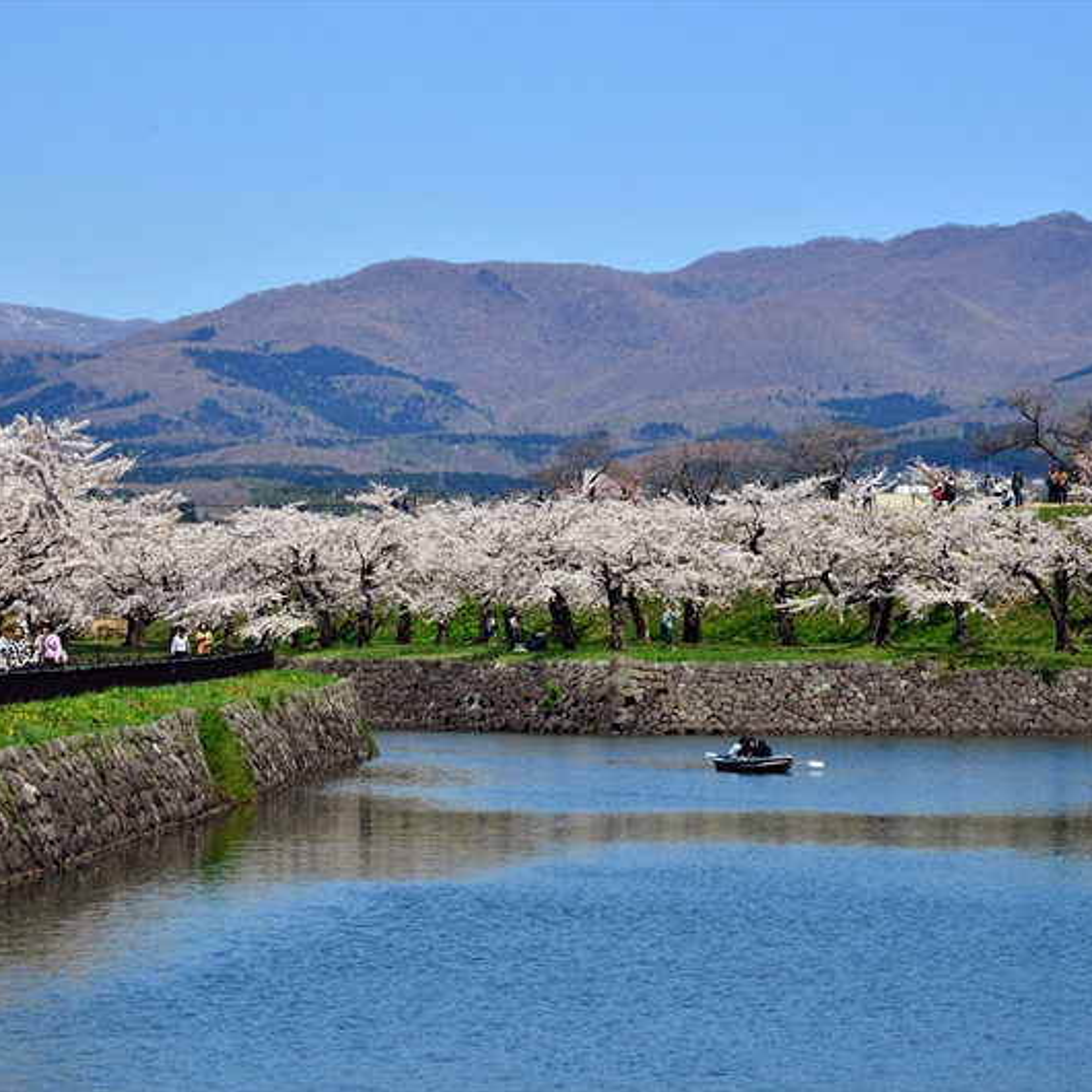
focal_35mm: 154
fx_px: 5496
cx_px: 554
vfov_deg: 11.3
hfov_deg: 11.3
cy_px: 544
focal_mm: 120
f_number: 14
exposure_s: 1/800
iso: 400
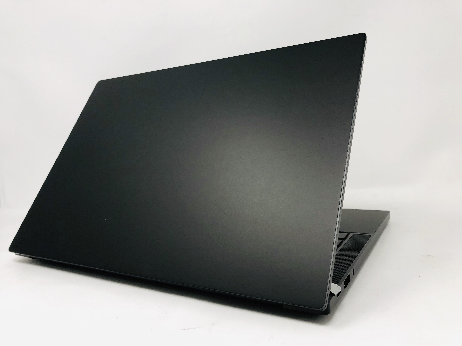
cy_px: 173
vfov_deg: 49.7
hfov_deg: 63.4
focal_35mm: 28
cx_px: 231
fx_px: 374
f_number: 1.8
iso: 64
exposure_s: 1/120
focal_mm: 4
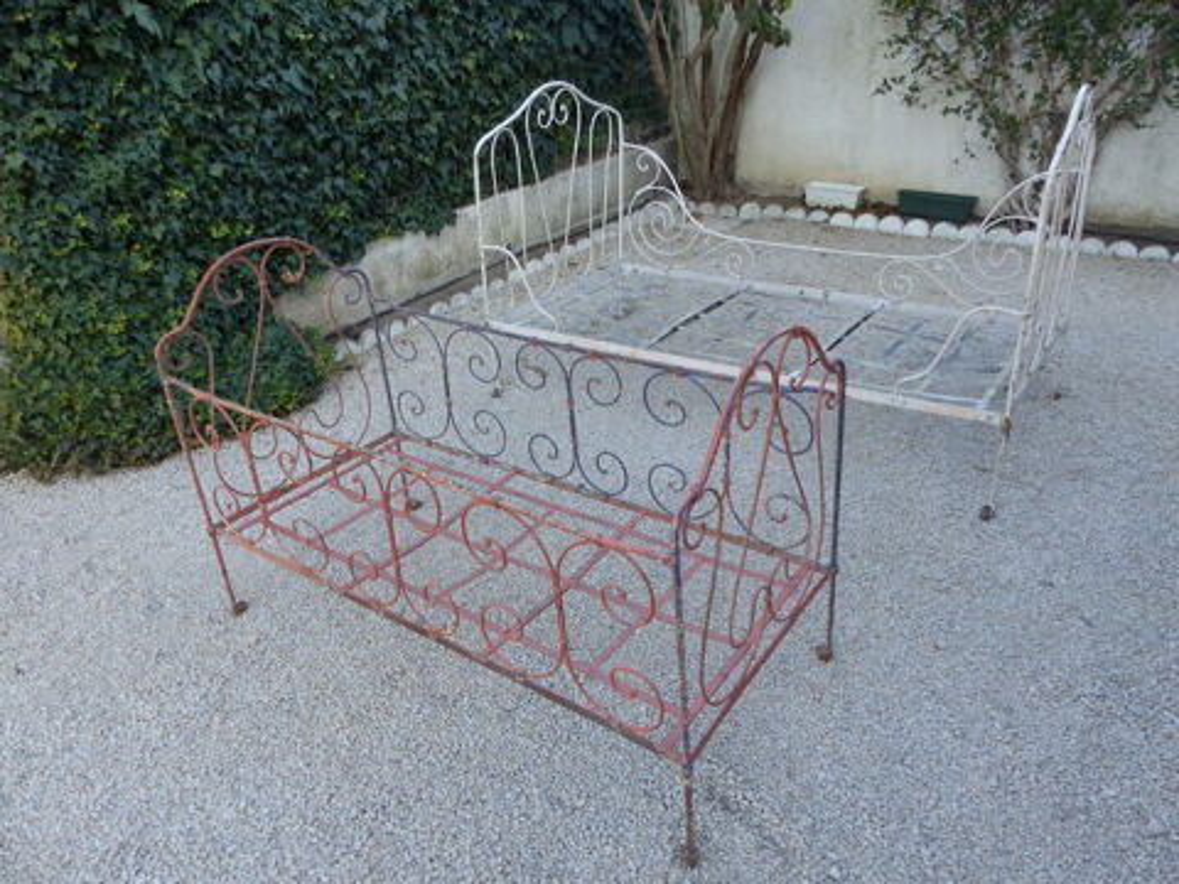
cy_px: 442
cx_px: 590
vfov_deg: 54.9
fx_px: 851
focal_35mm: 25
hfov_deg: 69.4
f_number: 3.2
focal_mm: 4.5
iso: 100
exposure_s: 1/125
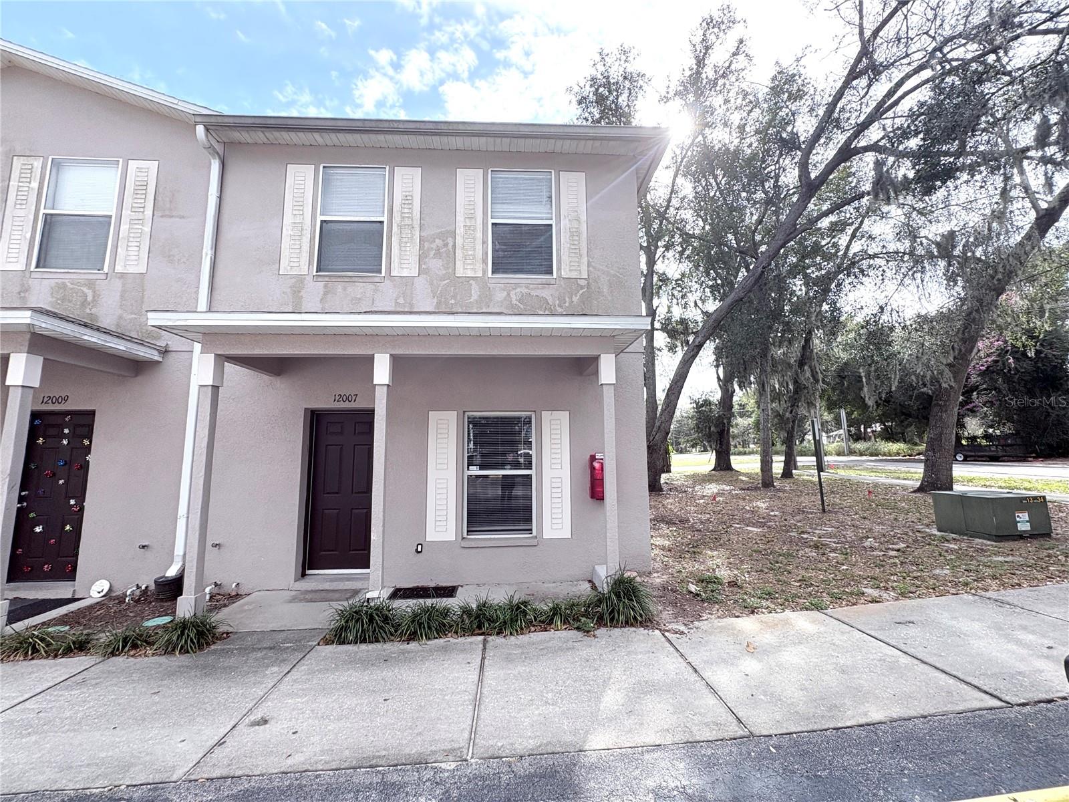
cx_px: 534
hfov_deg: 102.1
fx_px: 432
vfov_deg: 85.7
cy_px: 401
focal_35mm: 14
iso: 64
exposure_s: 1/1020
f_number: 2.2
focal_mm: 2.22
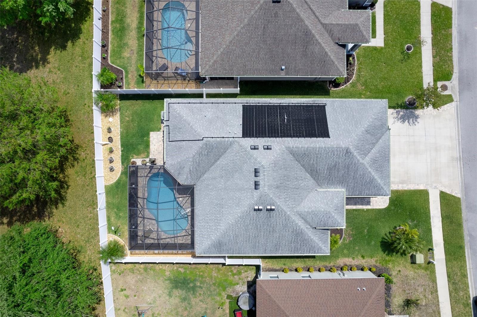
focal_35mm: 22
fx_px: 291
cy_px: 158
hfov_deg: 78.6
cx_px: 238
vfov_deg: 57.2
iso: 130
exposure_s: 1/2500
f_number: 2.8
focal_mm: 8.38
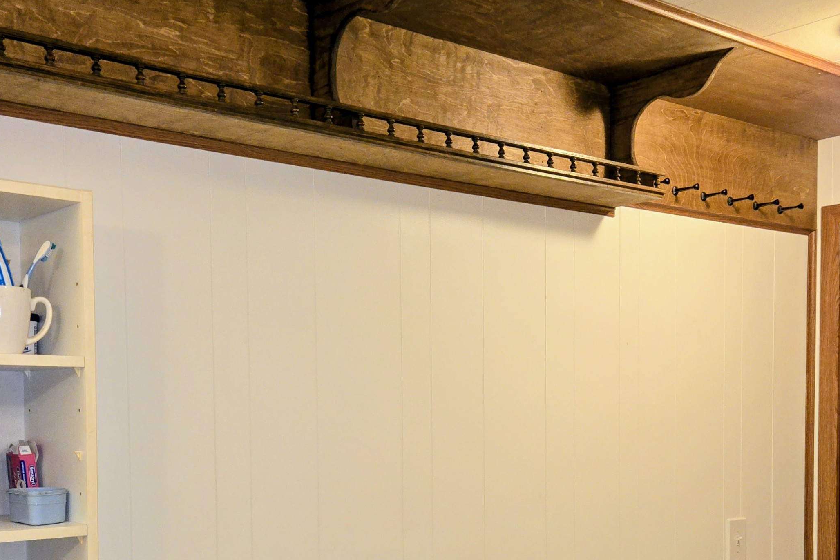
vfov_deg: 28.4
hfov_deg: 42.7
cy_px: 480
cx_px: 381
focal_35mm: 46
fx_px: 1073
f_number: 1.8
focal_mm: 5.4
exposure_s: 1/60
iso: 100
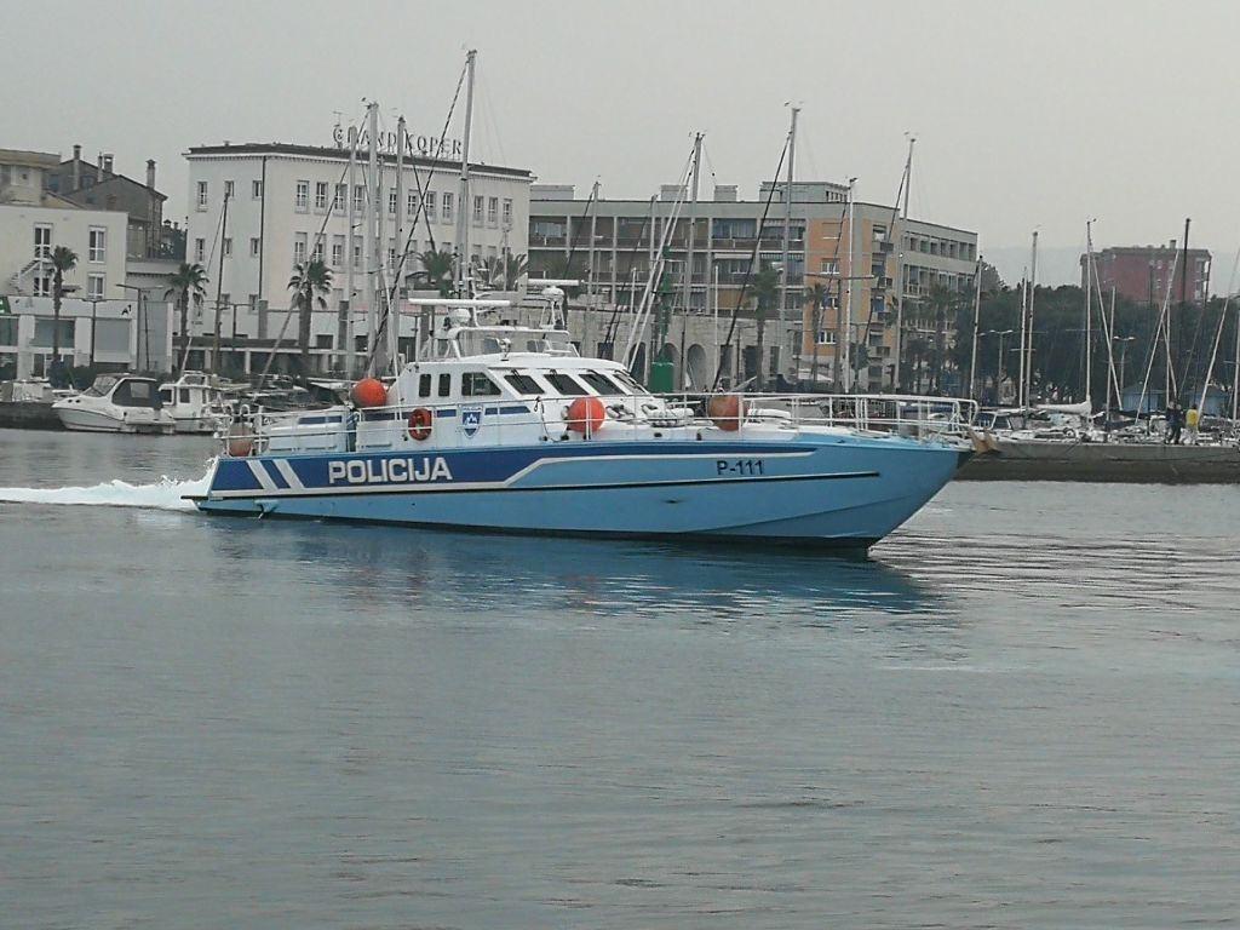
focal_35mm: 103
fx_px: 3690
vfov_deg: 14.4
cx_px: 620
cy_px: 465
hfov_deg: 19.1
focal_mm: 3.95
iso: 50
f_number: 2.2
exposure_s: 1/763
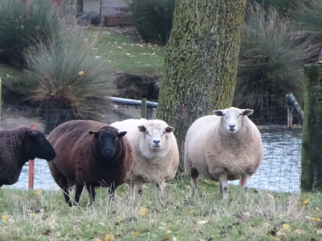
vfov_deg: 1.5
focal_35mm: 995
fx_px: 9256
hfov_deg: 2.0
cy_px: 159
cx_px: 4
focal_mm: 72.78
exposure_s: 1/100
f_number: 6.3
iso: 800
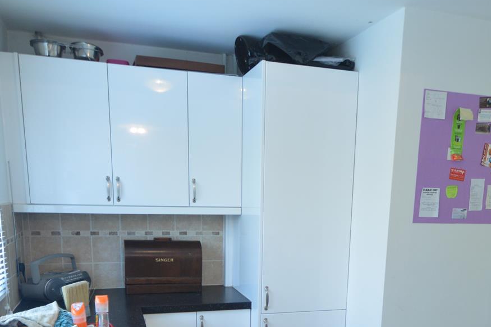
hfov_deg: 55.5
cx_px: 288
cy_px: 291
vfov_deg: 36.6
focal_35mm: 34
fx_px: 464
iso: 400
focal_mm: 10
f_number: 3.5
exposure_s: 1/15
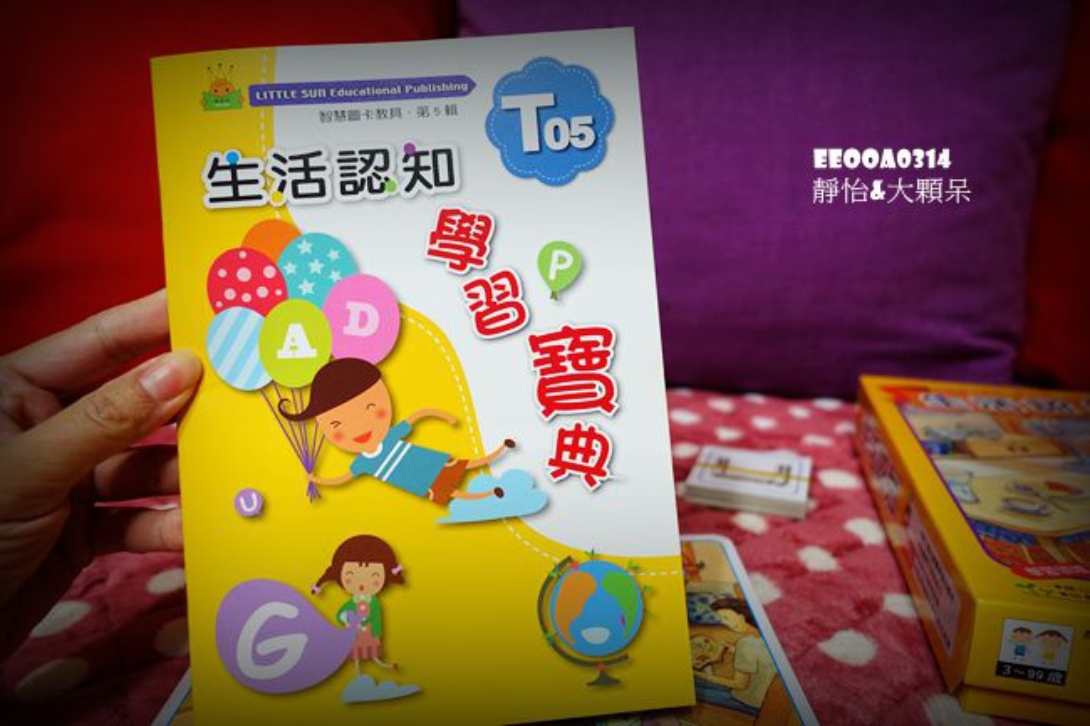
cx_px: 545
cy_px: 363
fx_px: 726
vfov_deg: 53.1
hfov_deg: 73.8
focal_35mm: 24
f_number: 2
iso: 125
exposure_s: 1/30
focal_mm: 8.8
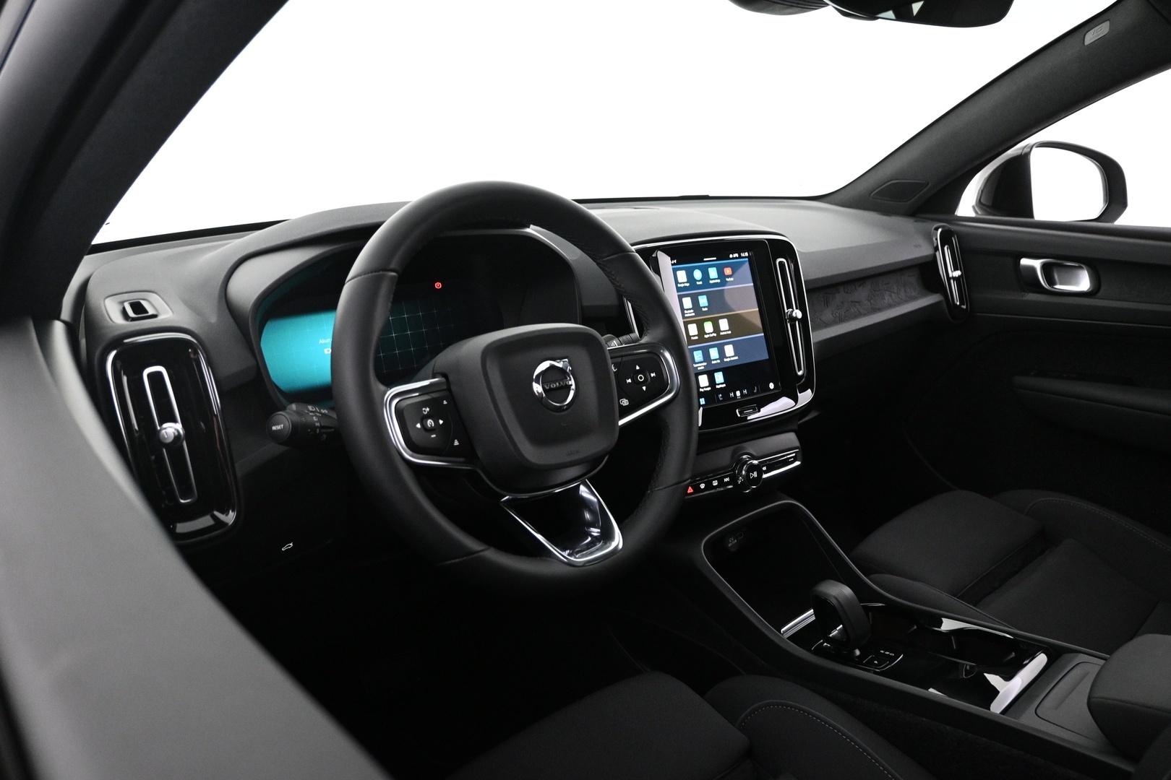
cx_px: 586
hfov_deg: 68.9
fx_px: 854
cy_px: 390
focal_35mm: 26
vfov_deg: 49.1
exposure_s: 1/30
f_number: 3.5
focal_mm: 17.5
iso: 2500
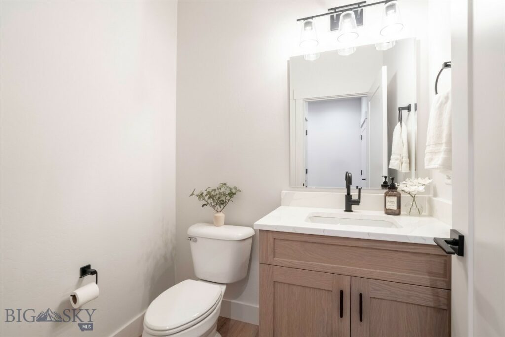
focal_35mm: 16
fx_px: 224
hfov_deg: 96.7
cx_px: 252
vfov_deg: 73.8
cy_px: 168
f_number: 6.3
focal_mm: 16
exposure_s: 1/2000
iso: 2000
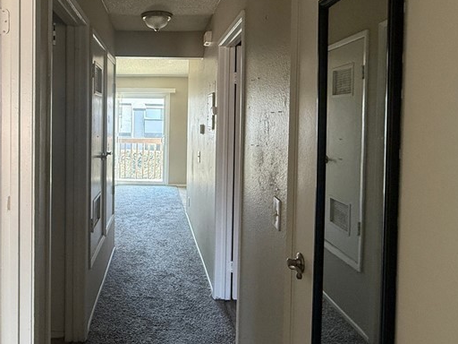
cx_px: 155
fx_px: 370
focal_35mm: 28
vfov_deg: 49.3
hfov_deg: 62.0
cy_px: 131
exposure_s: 1/99
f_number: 2.2
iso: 250
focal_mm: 2.22
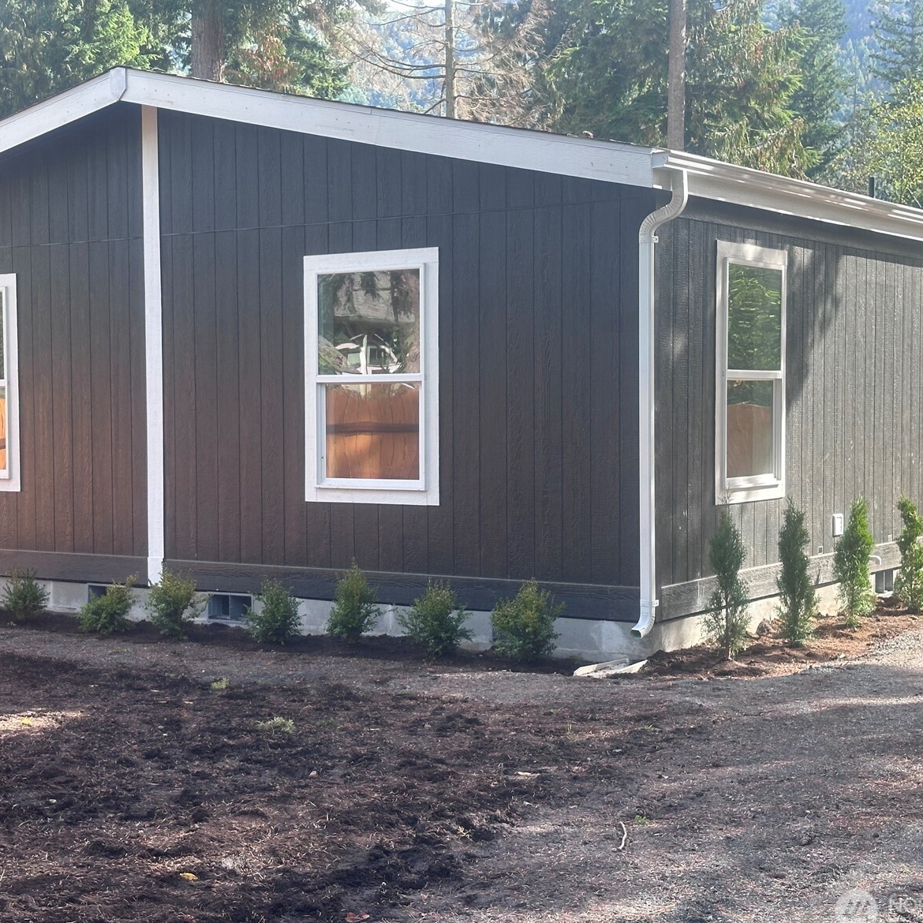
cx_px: 409
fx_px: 1750
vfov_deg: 29.6
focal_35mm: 58
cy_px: 469
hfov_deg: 29.5
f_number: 1.78
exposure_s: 1/415
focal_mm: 6.86
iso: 64
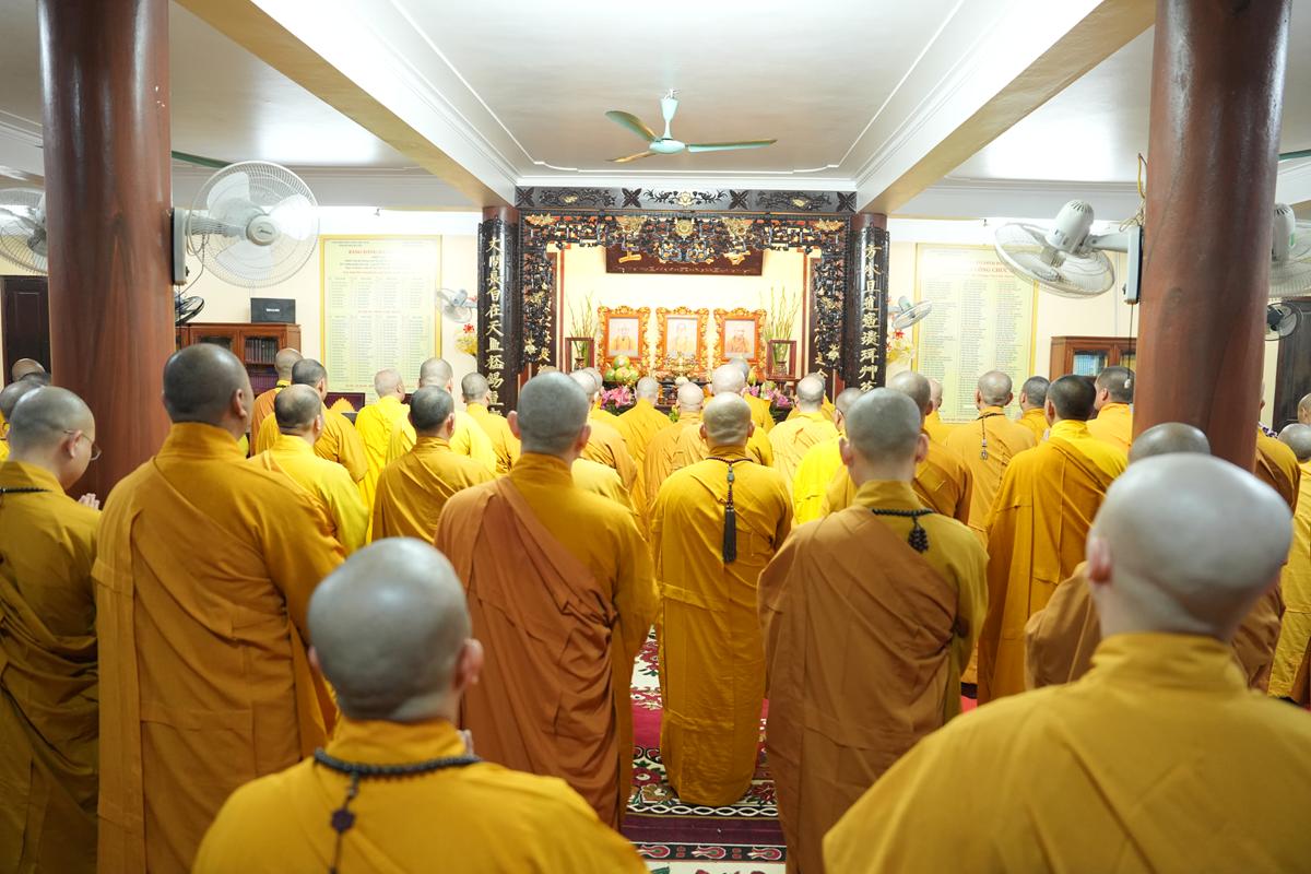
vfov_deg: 53.1
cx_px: 656
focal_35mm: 24
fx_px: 874
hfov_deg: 73.7
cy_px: 437
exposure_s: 1/100
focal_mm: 24
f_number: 2.8
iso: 3200
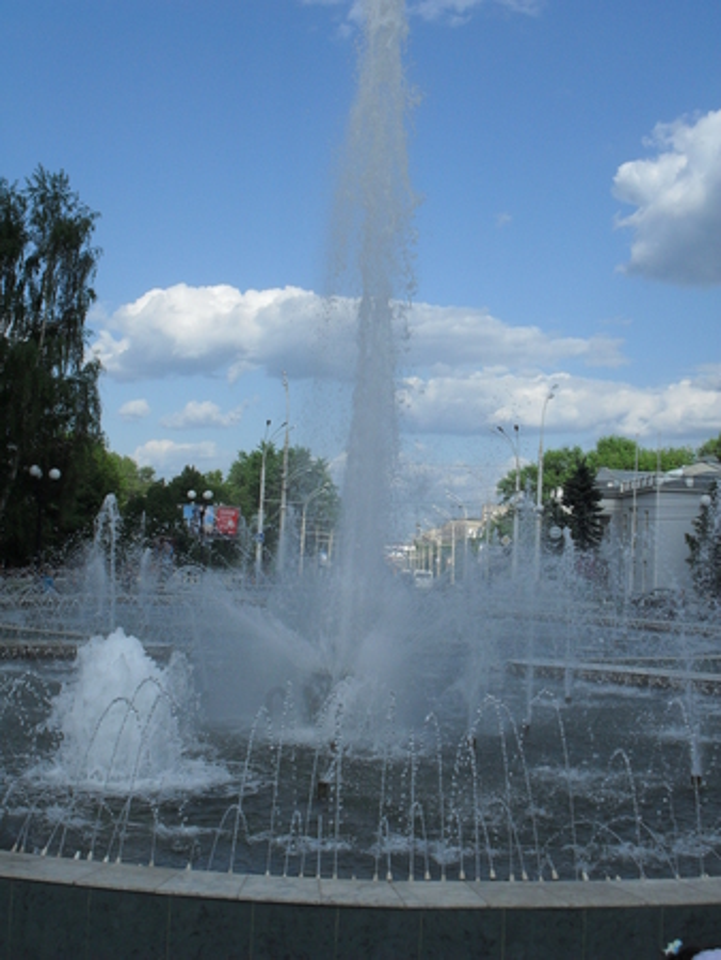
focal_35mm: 49
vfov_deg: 38.9
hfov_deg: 29.7
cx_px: 360
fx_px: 1360
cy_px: 480
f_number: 10
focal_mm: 8.7
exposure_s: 1/250
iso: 100
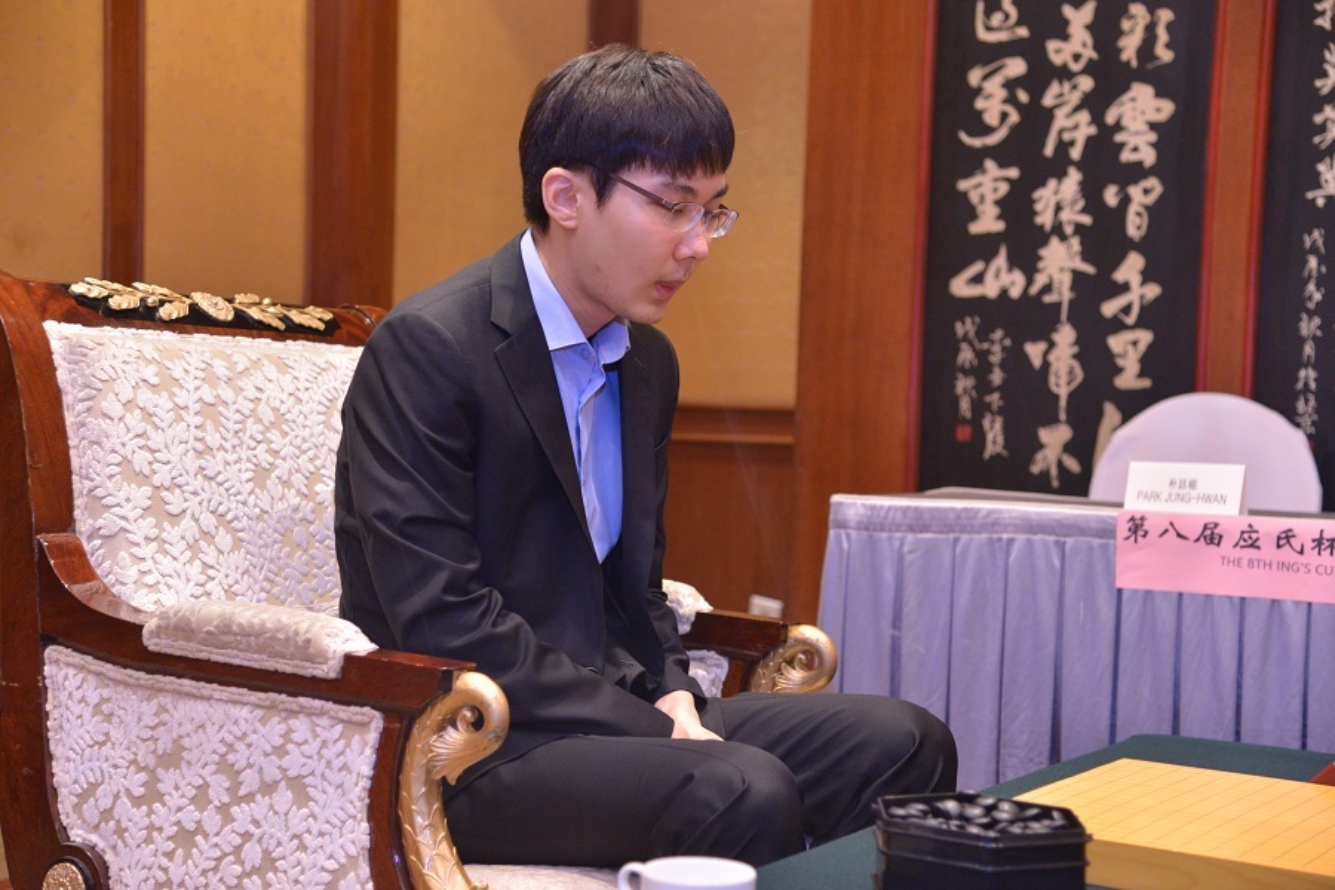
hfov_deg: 34.5
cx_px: 668
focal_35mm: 58
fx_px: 2151
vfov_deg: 23.4
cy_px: 445
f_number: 4
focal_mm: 58
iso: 2000
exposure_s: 1/60
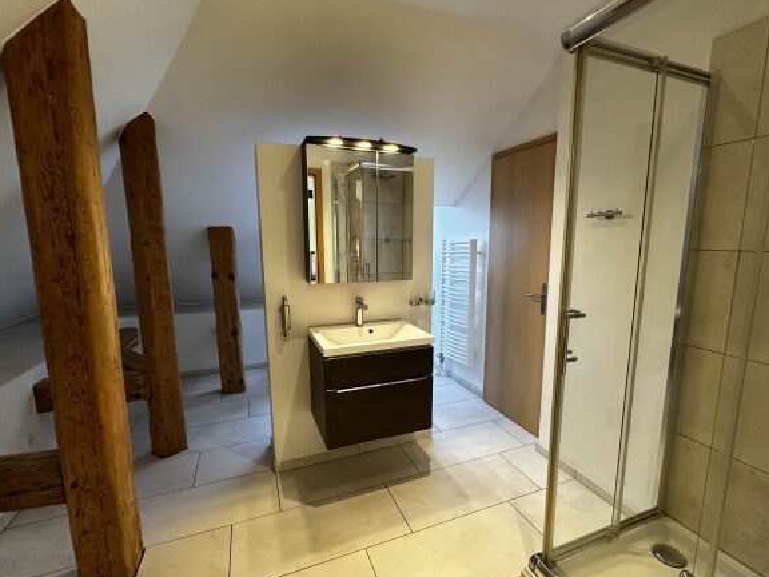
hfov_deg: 90.9
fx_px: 378
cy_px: 303
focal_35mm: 17
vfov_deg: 74.7
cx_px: 410
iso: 250
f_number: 2.2
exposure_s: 1/100
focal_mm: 2.22
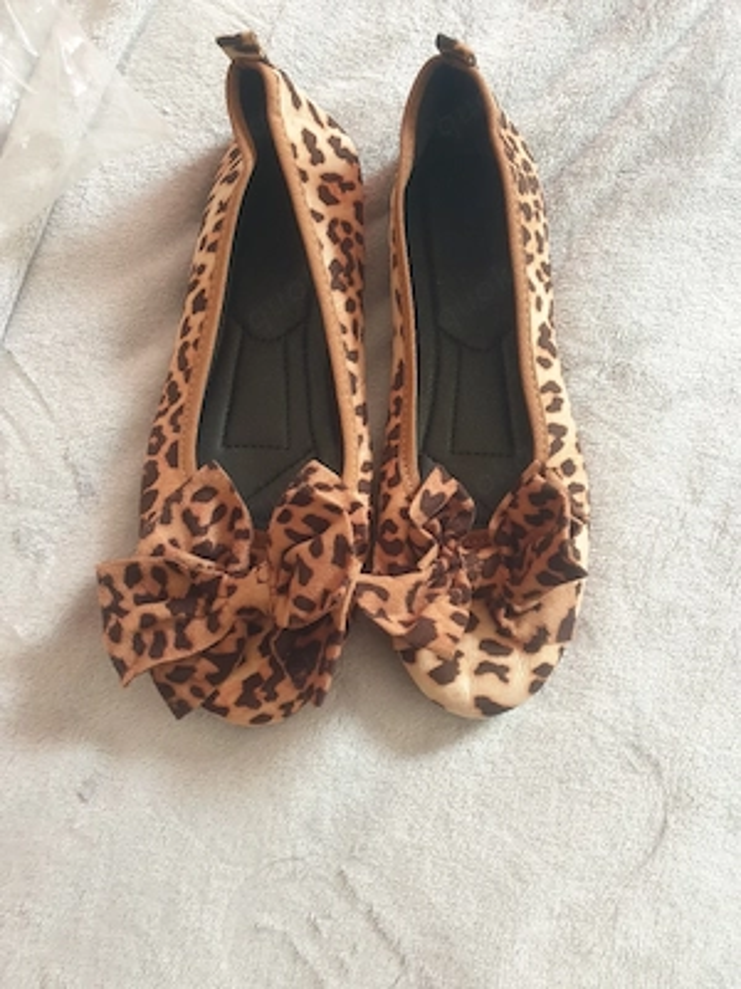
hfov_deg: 53.1
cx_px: 370
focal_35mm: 26
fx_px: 742
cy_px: 494
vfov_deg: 67.3
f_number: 1.5
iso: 250
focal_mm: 4.3
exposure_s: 1/32.1
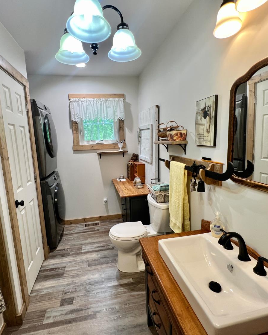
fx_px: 169
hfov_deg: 76.9
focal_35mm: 17
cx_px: 127
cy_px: 168
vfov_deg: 89.6
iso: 200
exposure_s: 1/120
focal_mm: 1.57
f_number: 1.8
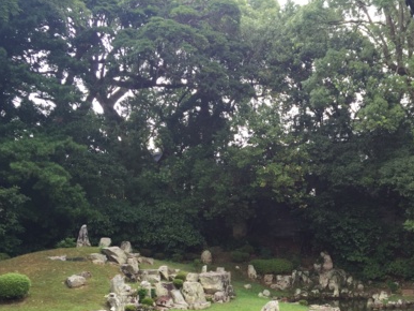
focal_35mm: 45
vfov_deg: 31.6
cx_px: 297
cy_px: 229
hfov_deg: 41.2
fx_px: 538
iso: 40
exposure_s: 1/60
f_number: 2.2
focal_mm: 4.15
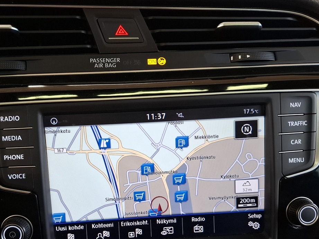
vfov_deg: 39.0
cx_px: 133
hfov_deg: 51.1
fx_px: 332
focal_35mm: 36
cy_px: 165
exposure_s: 1/50
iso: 320
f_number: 1.8
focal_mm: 5.54
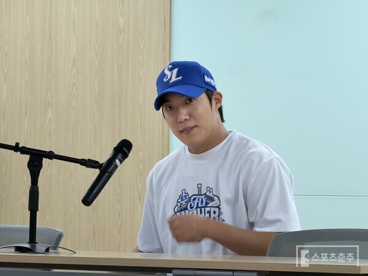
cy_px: 138
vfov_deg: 7.4
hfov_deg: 9.9
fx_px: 2126
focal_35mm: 200
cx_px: 184
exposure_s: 1/120
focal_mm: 16.89
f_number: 2.8
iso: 250
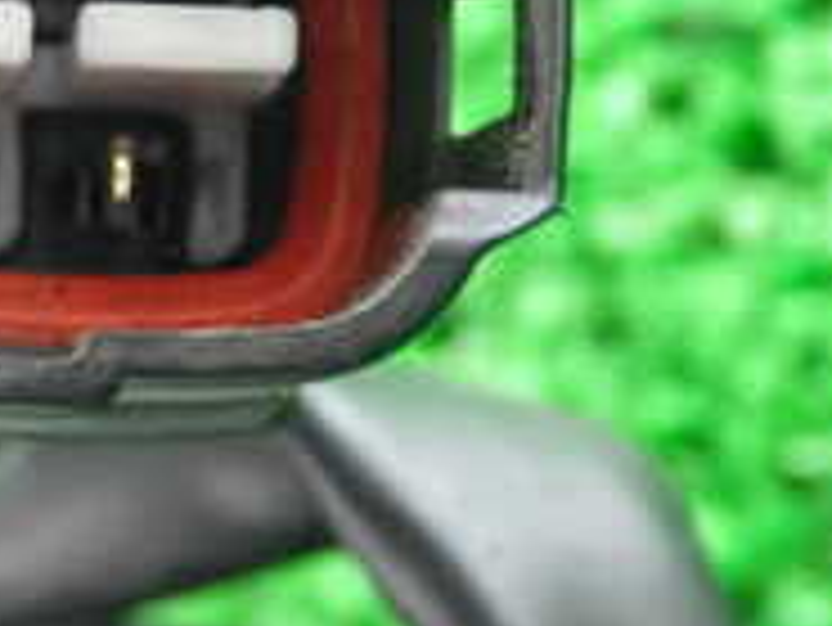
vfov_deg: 25.5
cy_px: 27
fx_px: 1323
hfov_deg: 33.2
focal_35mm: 55
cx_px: 90
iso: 2000
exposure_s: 1/40
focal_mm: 3.11
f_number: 3.5
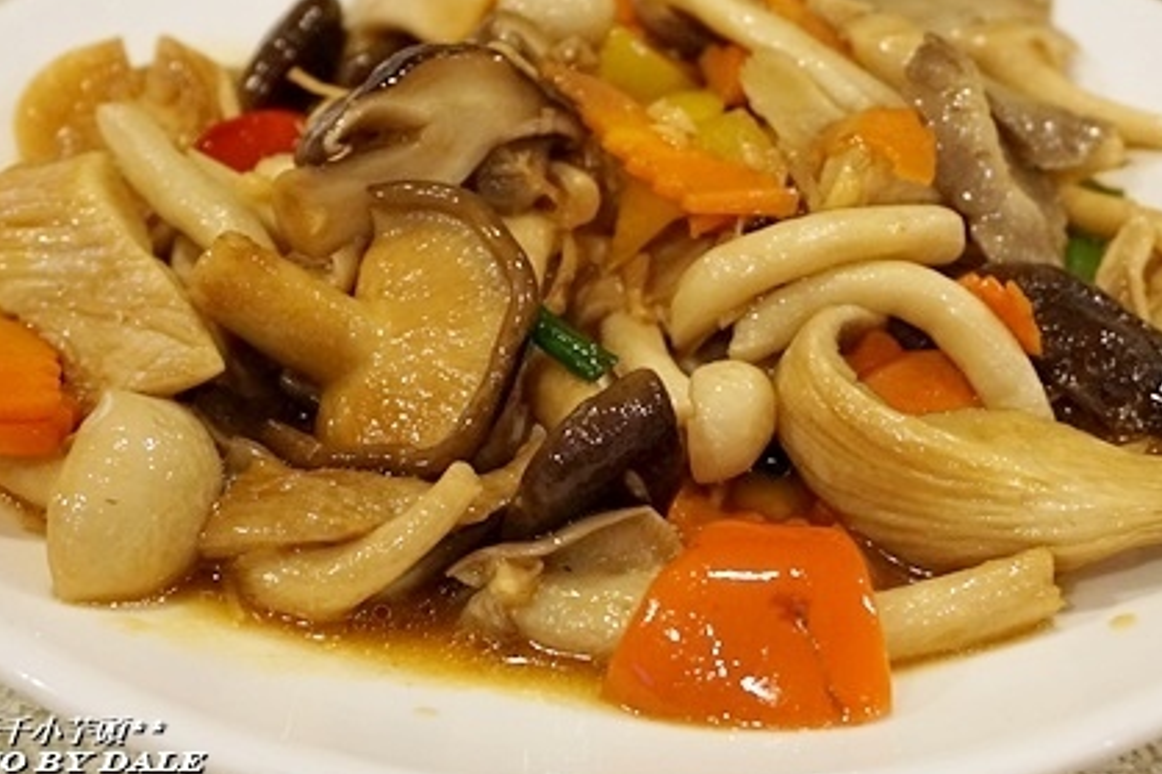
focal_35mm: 69
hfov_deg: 29.3
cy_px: 279
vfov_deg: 19.7
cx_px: 630
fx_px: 2218
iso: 2000
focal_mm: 31
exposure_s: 1/60
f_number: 5.6
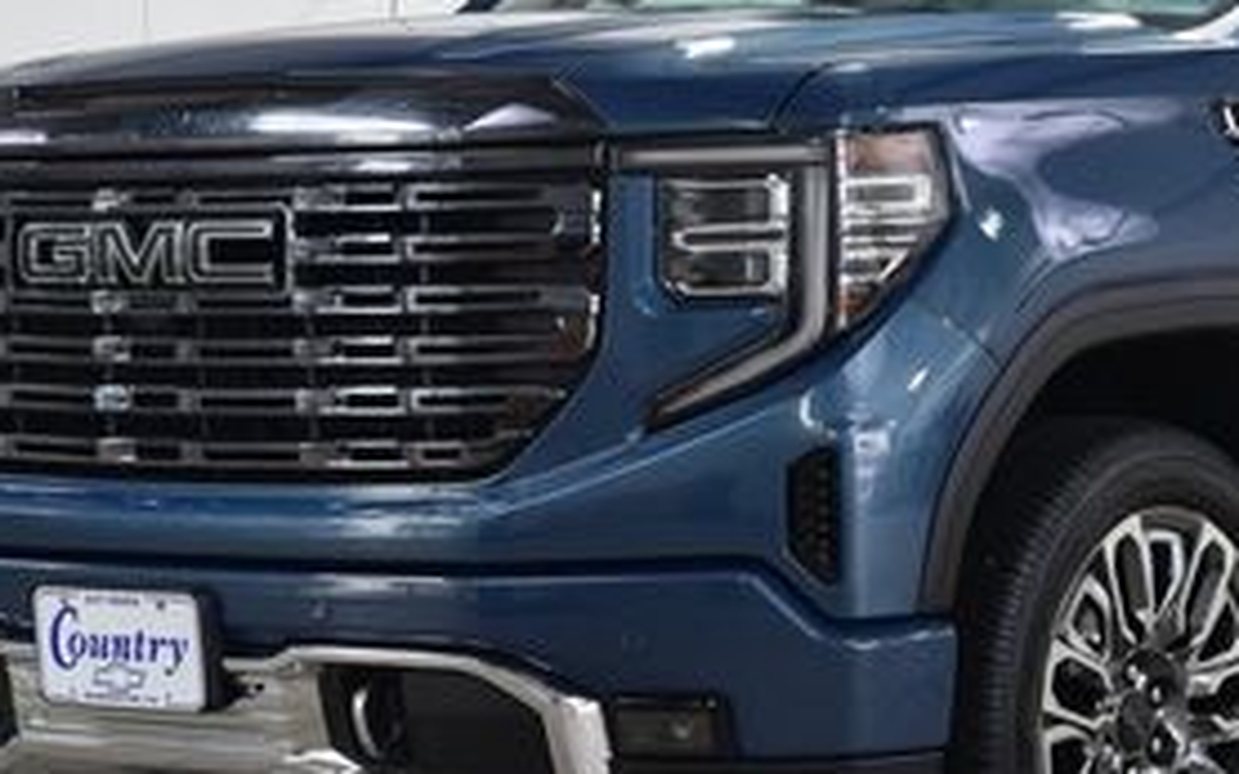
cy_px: 338
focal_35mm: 127
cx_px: 1051
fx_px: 4288
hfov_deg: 16.3
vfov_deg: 10.3
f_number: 6.3
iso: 450
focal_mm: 36
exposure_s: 1/15
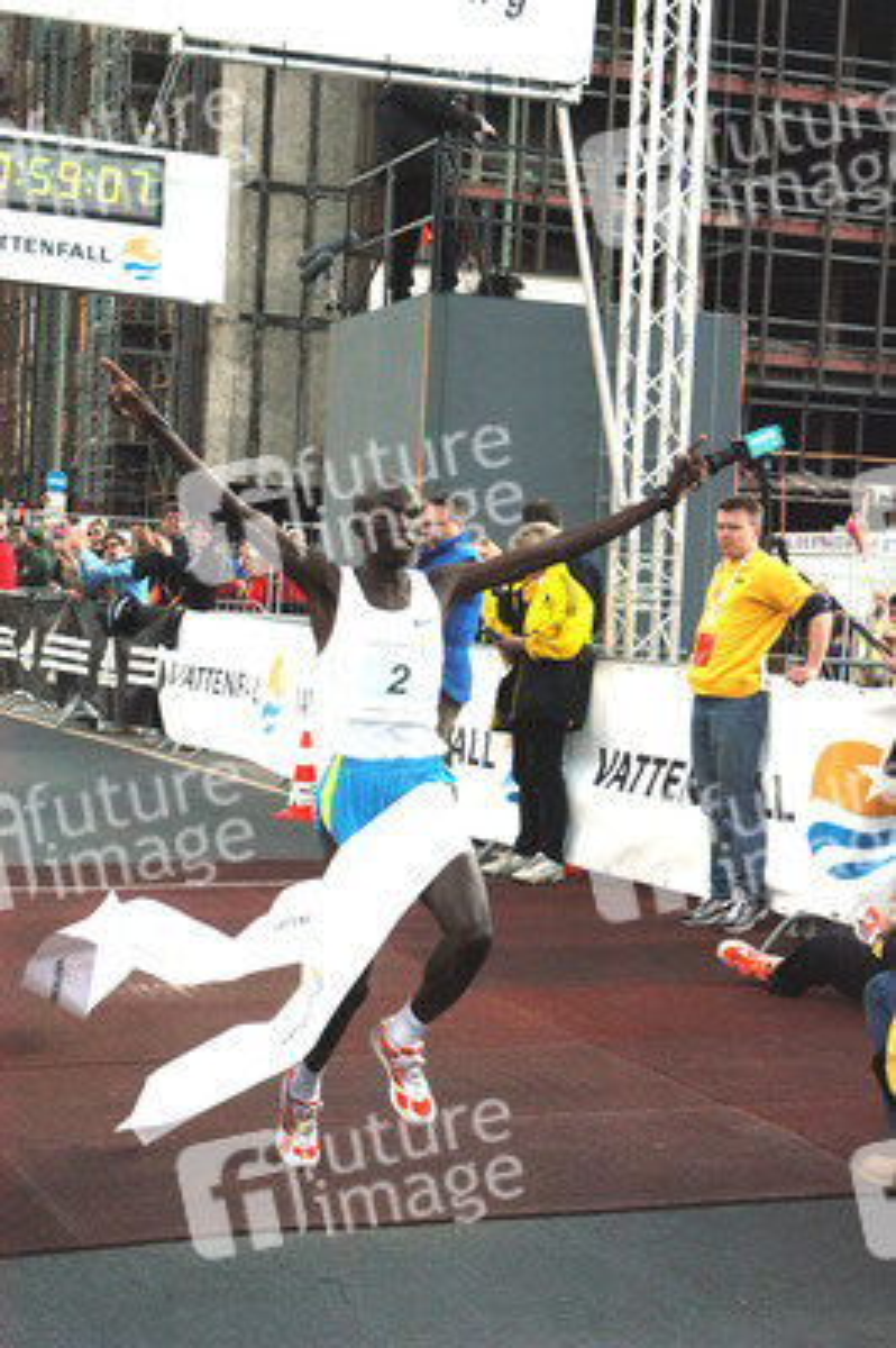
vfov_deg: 27.0
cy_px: 674
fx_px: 2805
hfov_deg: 18.2
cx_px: 448
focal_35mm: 75
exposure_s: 1/400
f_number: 11
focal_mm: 50
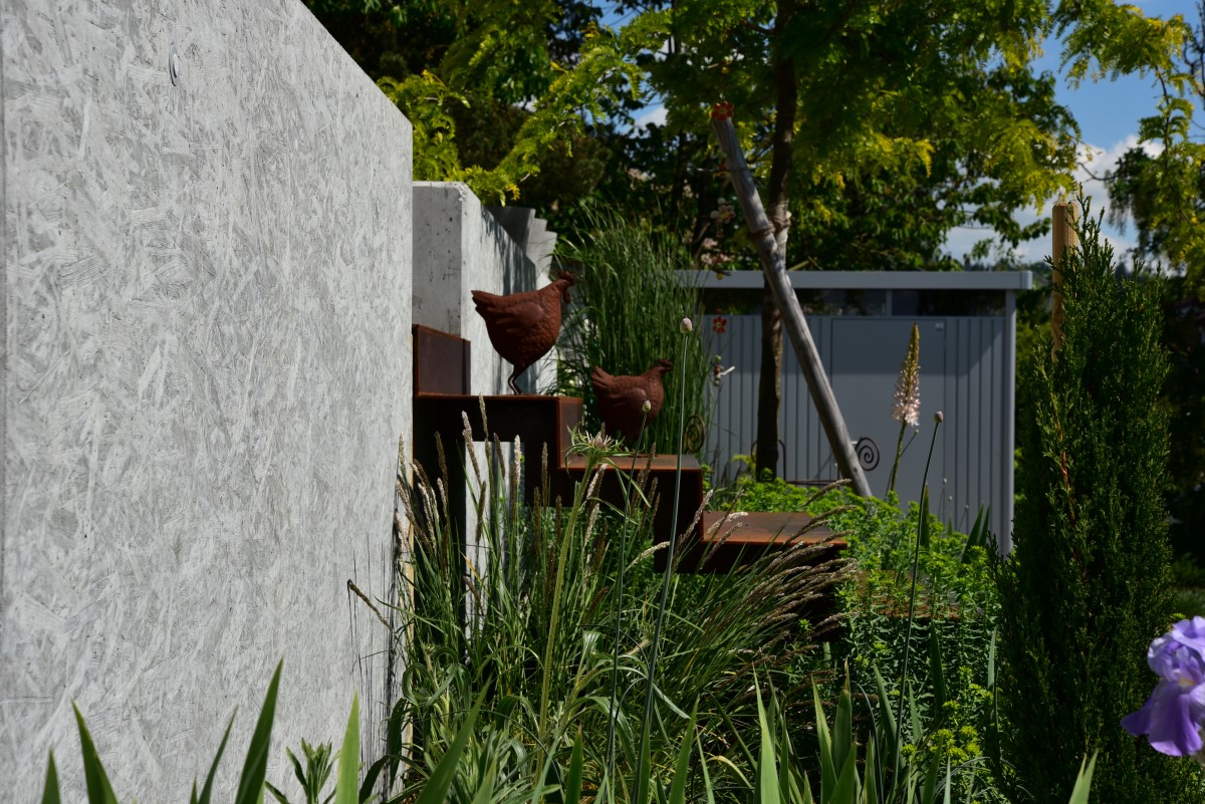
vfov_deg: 21.9
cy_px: 402
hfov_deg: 32.4
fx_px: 2076
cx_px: 602
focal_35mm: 62
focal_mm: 62
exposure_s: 1/500
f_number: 11
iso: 280
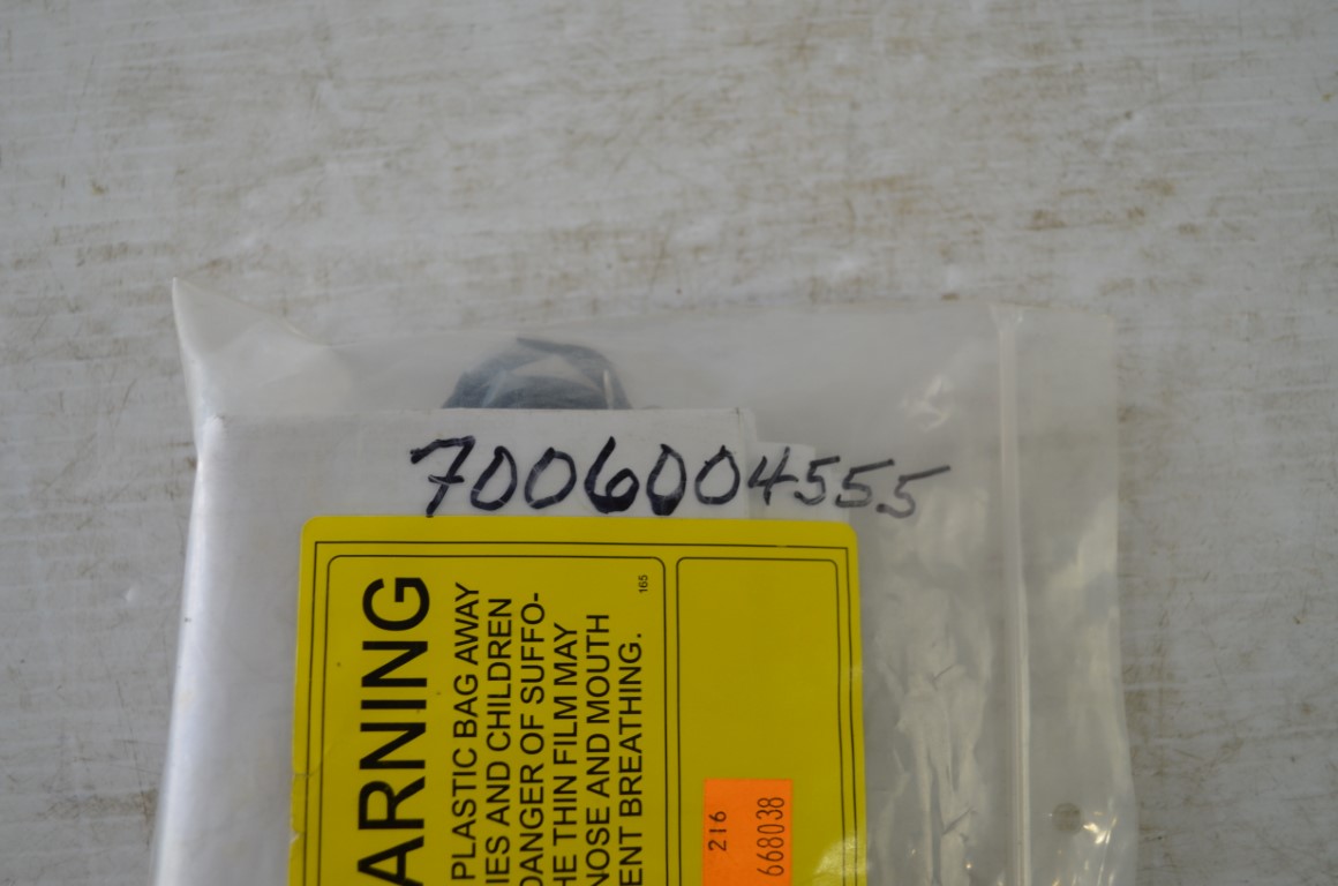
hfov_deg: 53.2
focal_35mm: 36
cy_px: 443
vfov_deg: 36.7
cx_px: 669
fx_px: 1335
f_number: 5
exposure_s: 1/100
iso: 400
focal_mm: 24
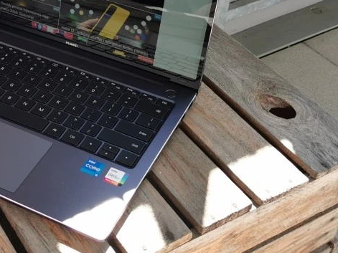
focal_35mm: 73
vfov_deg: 19.9
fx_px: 713
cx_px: 53
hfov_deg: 26.1
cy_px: 39
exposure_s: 1/439
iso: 50
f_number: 1.6
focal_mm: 5.56
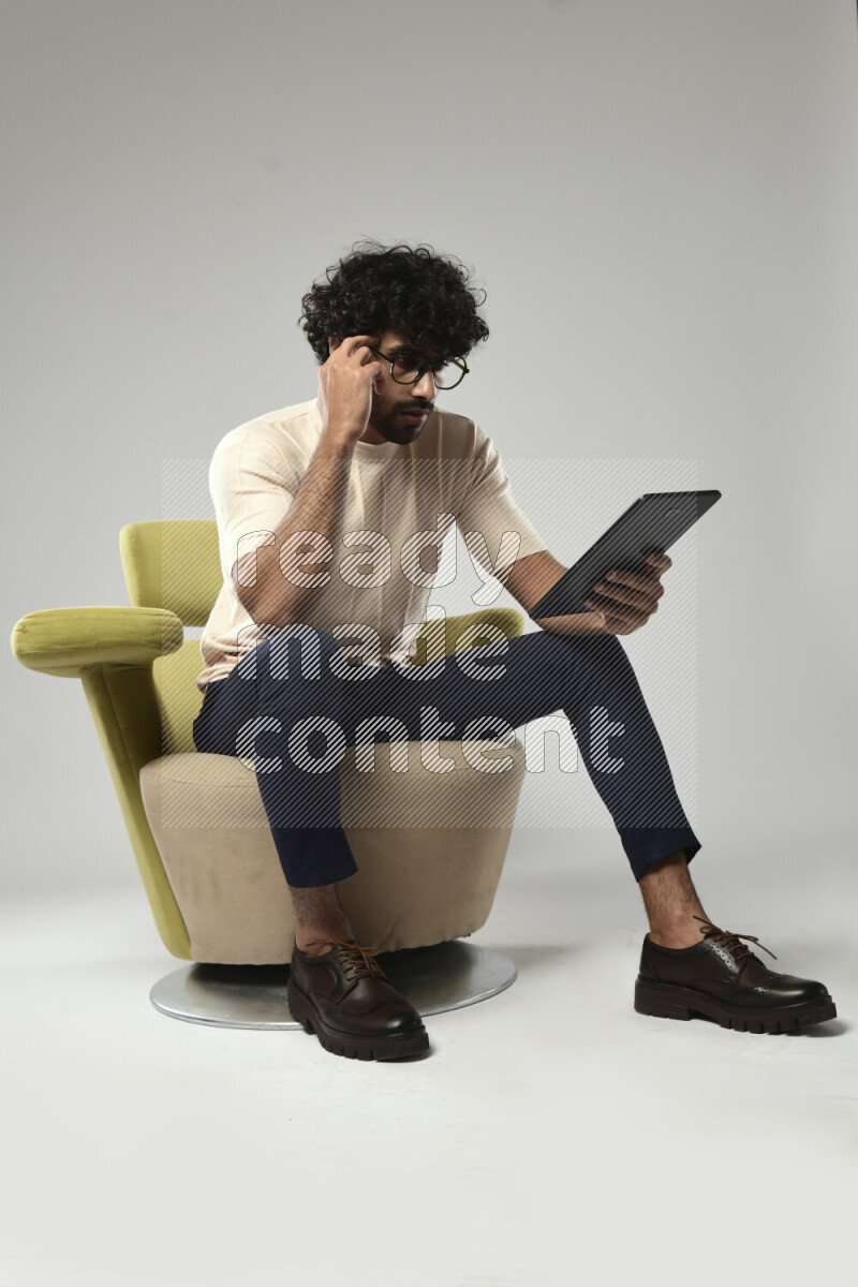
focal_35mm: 38
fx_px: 1358
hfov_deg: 35.1
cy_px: 644
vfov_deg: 50.7
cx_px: 429
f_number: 5.6
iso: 400
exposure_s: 1/125
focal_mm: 38
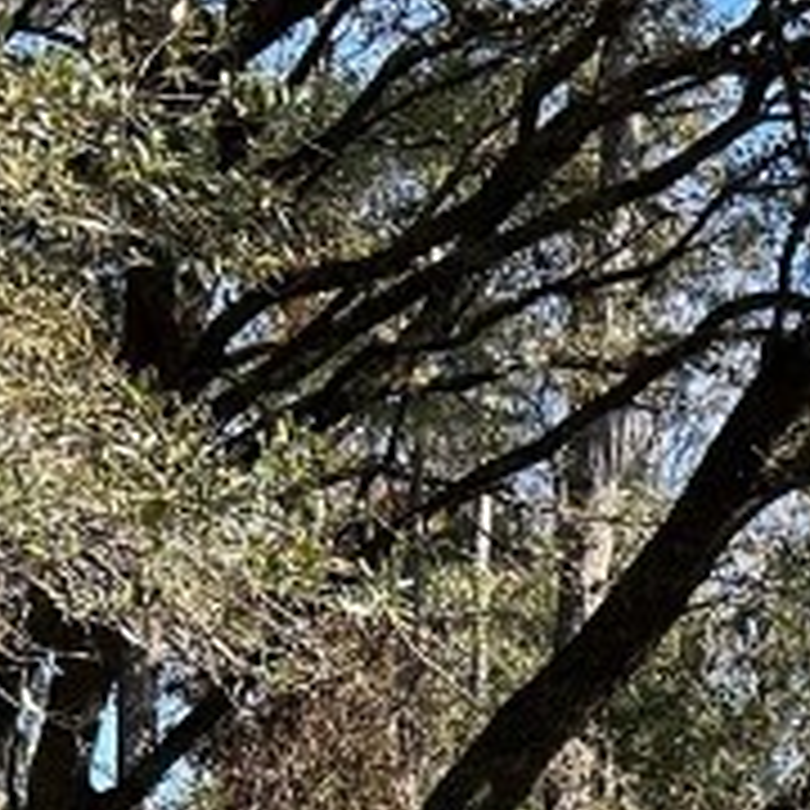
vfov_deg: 12.1
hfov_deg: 11.1
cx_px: 1962
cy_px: 1494
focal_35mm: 131
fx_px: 3468
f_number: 1.5
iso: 50
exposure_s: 1/1124
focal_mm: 5.7
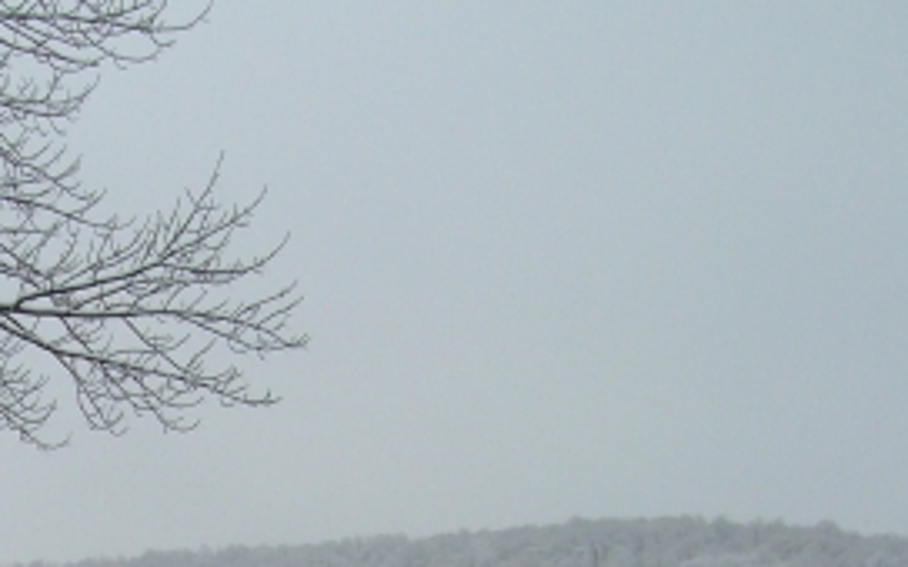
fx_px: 2227
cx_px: 37
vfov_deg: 13.9
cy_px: 760
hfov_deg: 22.3
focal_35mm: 90
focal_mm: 5.7
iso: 50
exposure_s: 1/127
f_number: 4.9
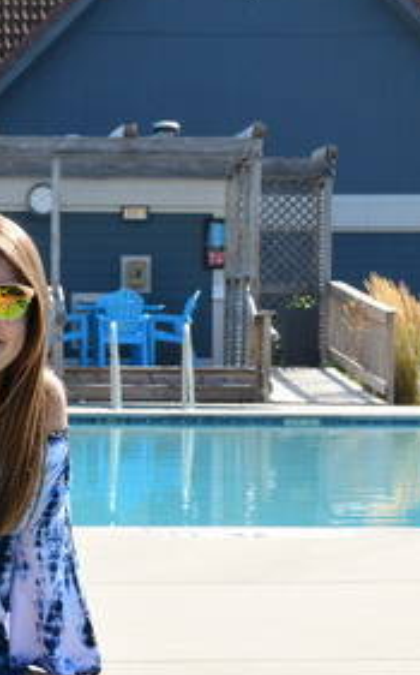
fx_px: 3121
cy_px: 444
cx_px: 98
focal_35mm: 170
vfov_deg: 12.3
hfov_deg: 7.7
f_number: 20
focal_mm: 52
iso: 800
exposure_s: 1/200
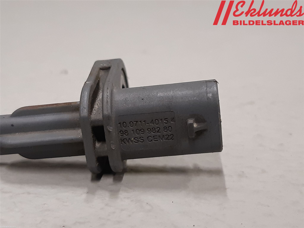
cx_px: 152
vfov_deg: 53.1
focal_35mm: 26
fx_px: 228
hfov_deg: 67.3
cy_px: 114
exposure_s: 1/50
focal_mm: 3.93
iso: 160
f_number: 1.7
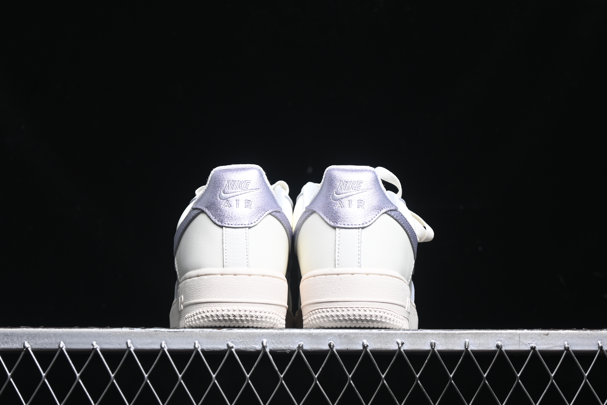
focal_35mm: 75
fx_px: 1264
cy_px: 202
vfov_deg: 18.2
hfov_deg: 27.0
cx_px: 304
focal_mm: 50
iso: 160
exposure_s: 1/60
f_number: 6.3
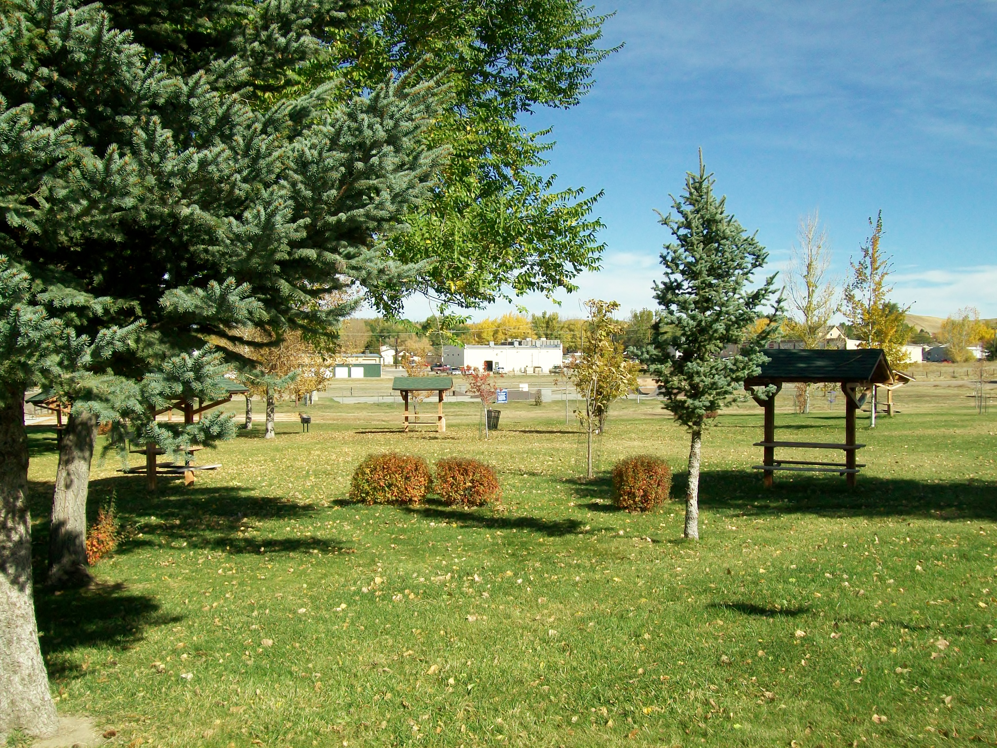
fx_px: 1037
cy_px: 374
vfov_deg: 39.7
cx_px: 498
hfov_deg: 51.4
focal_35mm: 36
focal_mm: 6
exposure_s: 1/500
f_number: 4.8
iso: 64
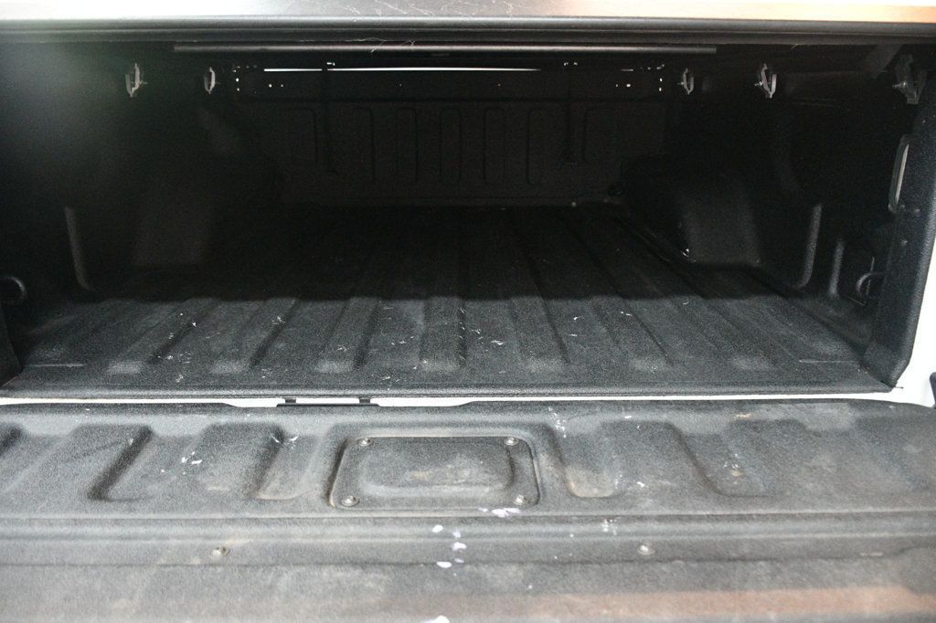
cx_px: 468
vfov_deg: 47.9
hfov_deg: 67.4
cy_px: 312
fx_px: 702
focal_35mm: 27
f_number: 3.5
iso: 5000
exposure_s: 1/60
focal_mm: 18
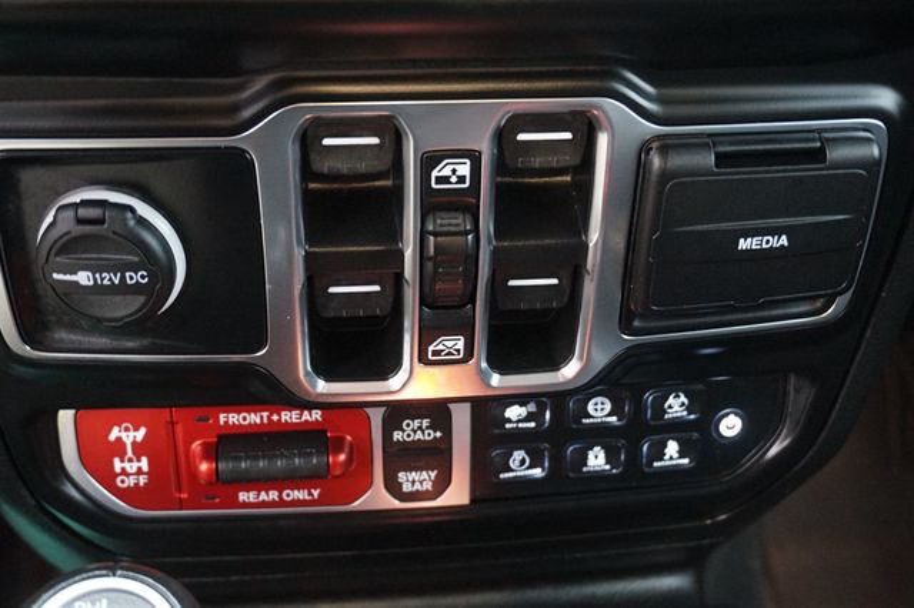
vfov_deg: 30.8
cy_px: 304
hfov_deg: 45.0
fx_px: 1104
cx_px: 457
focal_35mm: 44
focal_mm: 29
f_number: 4.5
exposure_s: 1/25
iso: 3200
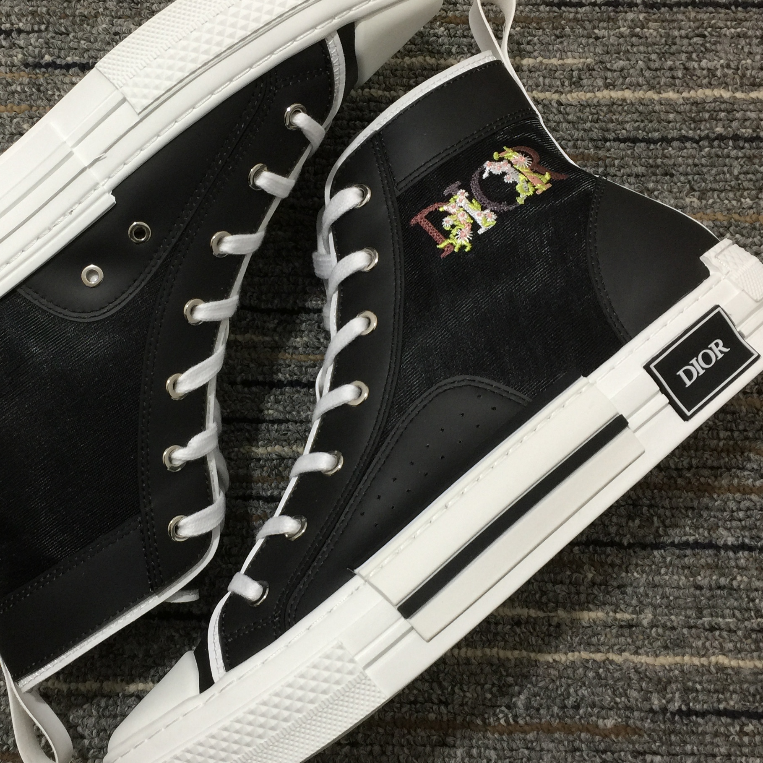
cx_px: 258
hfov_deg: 36.4
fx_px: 1147
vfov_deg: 36.8
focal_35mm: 46
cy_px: 375
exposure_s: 1/17
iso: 50
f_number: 2.2
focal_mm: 4.15
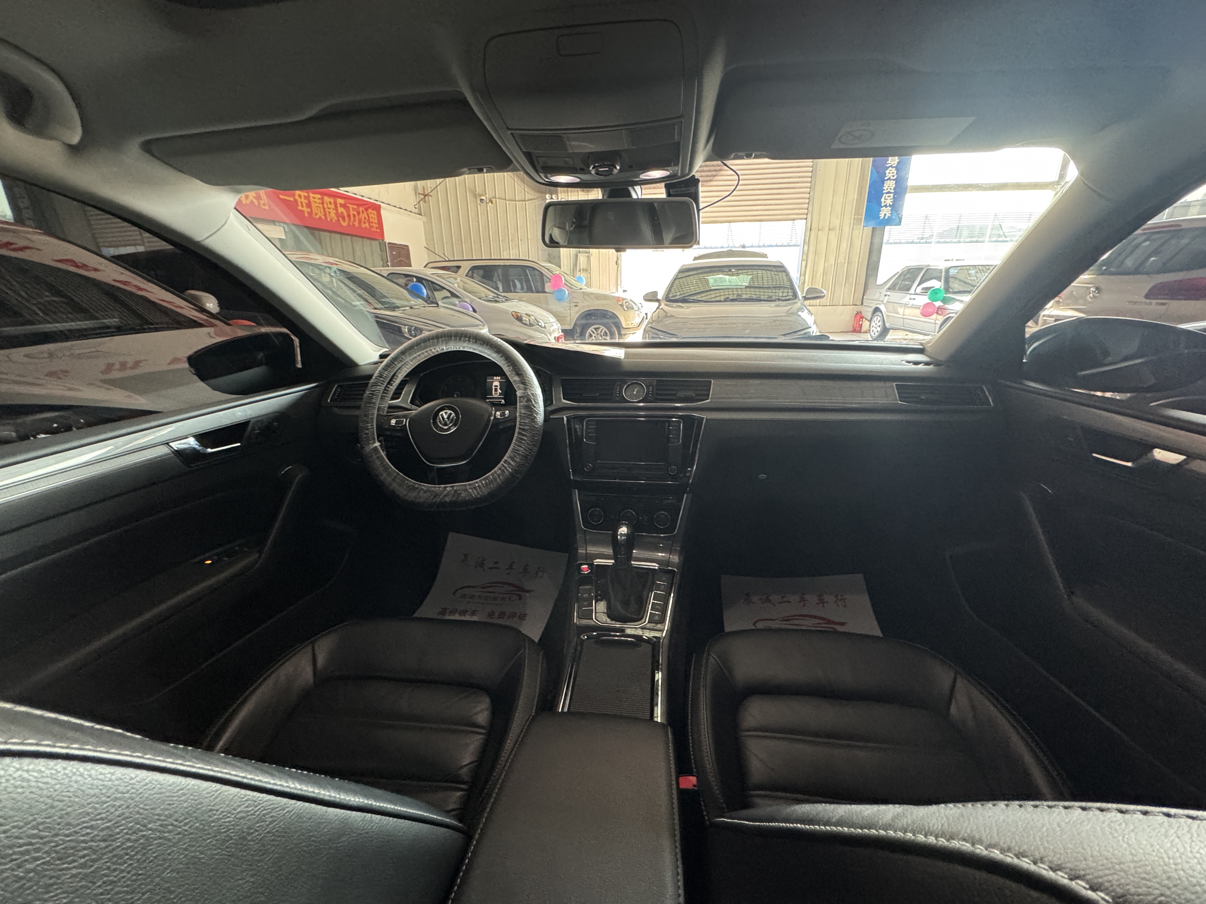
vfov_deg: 85.7
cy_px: 452
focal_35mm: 14
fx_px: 488
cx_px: 603
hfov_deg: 102.1
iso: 500
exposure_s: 1/60
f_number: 2.2
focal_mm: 2.22
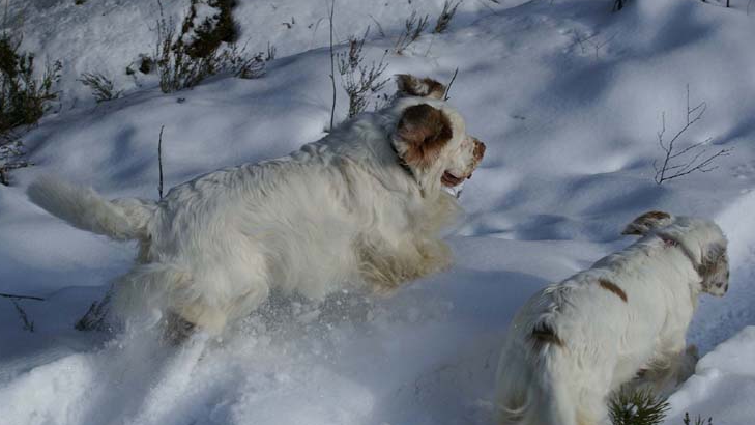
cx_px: 390
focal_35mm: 78
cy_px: 217
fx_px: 1553
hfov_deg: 27.3
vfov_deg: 15.6
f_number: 9
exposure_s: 1/320
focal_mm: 45
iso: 100
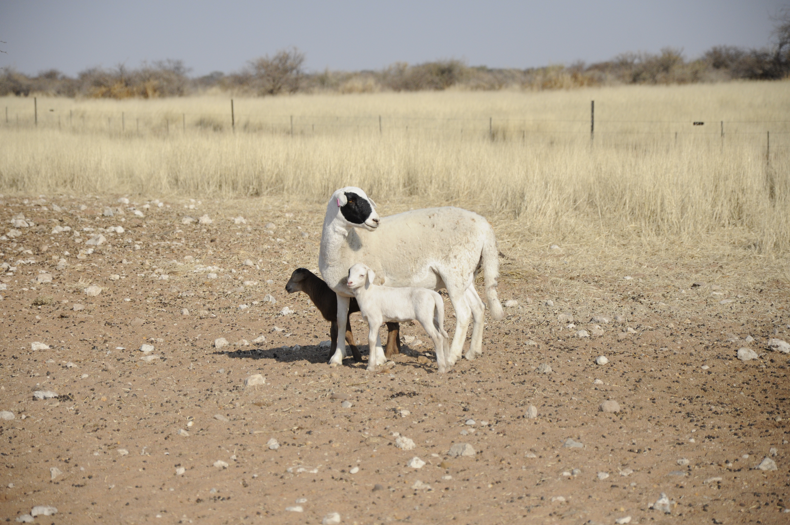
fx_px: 3452
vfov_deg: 8.7
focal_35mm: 158
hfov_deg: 13.1
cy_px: 262
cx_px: 395
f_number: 5.6
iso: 500
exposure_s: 1/3200
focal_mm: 105
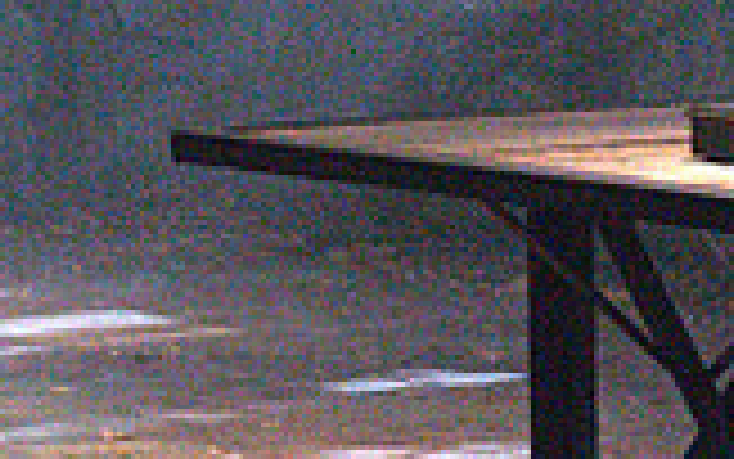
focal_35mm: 313
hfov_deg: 6.7
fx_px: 6263
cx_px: 149
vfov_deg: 4.2
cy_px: 220
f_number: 7.1
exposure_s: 1/100
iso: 12800
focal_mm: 64
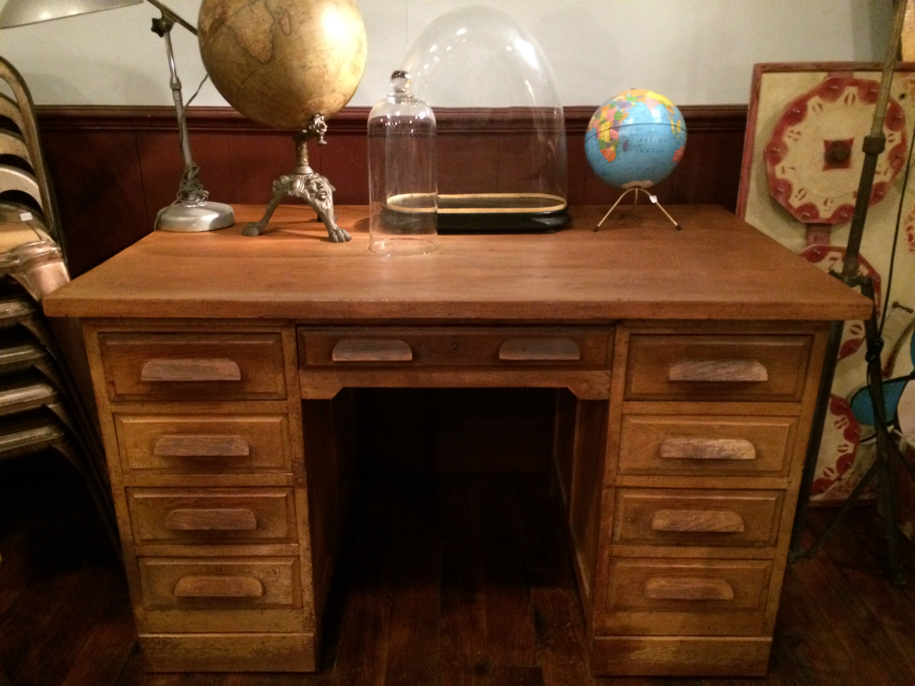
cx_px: 458
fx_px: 767
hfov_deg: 61.7
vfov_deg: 48.2
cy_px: 343
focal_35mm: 29
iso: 400
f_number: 2.2
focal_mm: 4.15
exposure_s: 1/17
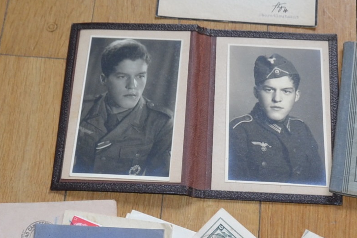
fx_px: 744
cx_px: 186
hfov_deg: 27.0
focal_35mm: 75
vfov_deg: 18.0
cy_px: 196
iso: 900
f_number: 3.5
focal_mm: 18
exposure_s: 1/60
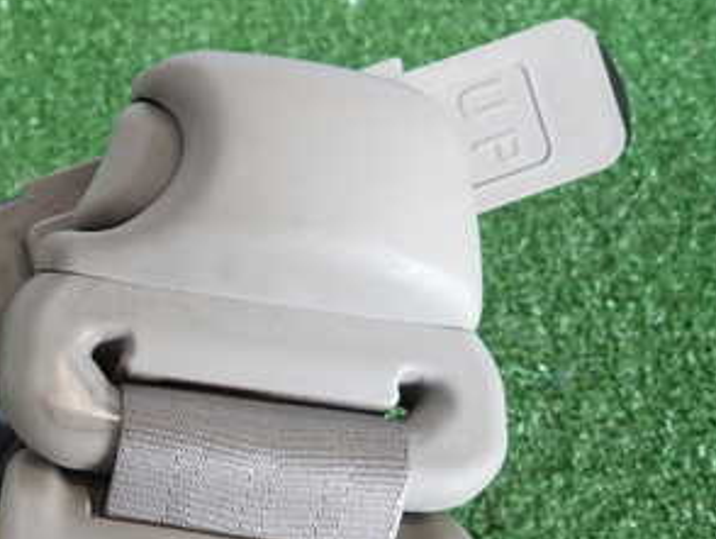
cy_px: 451
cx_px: 44
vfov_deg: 27.9
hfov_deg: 34.9
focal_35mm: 51
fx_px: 1056
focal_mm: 4.5
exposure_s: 1/60
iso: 125
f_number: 2
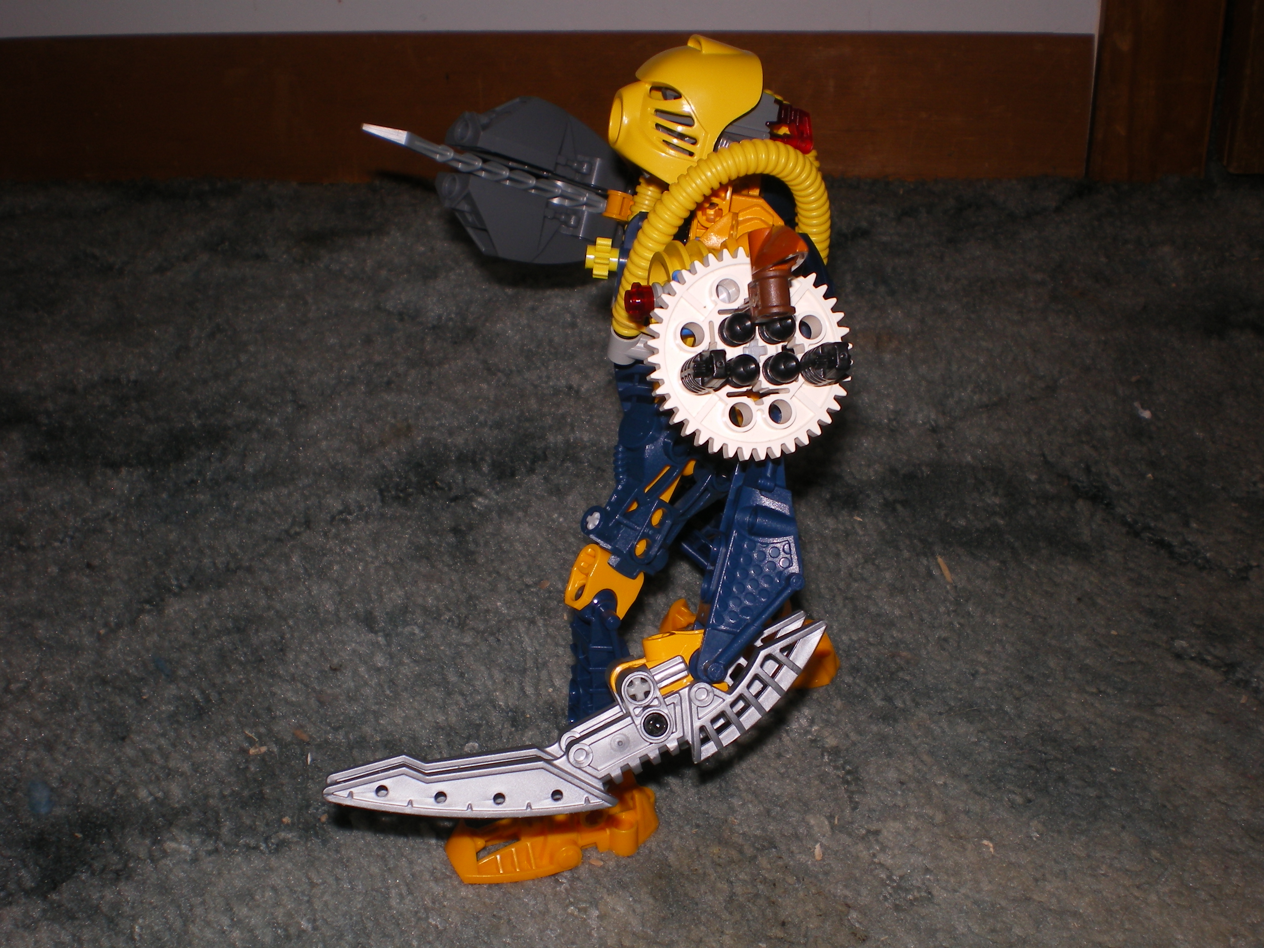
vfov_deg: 32.9
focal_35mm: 44
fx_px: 1607
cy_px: 474
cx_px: 632
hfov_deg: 42.9
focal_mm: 7.4
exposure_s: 1/30
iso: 64
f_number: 4.9
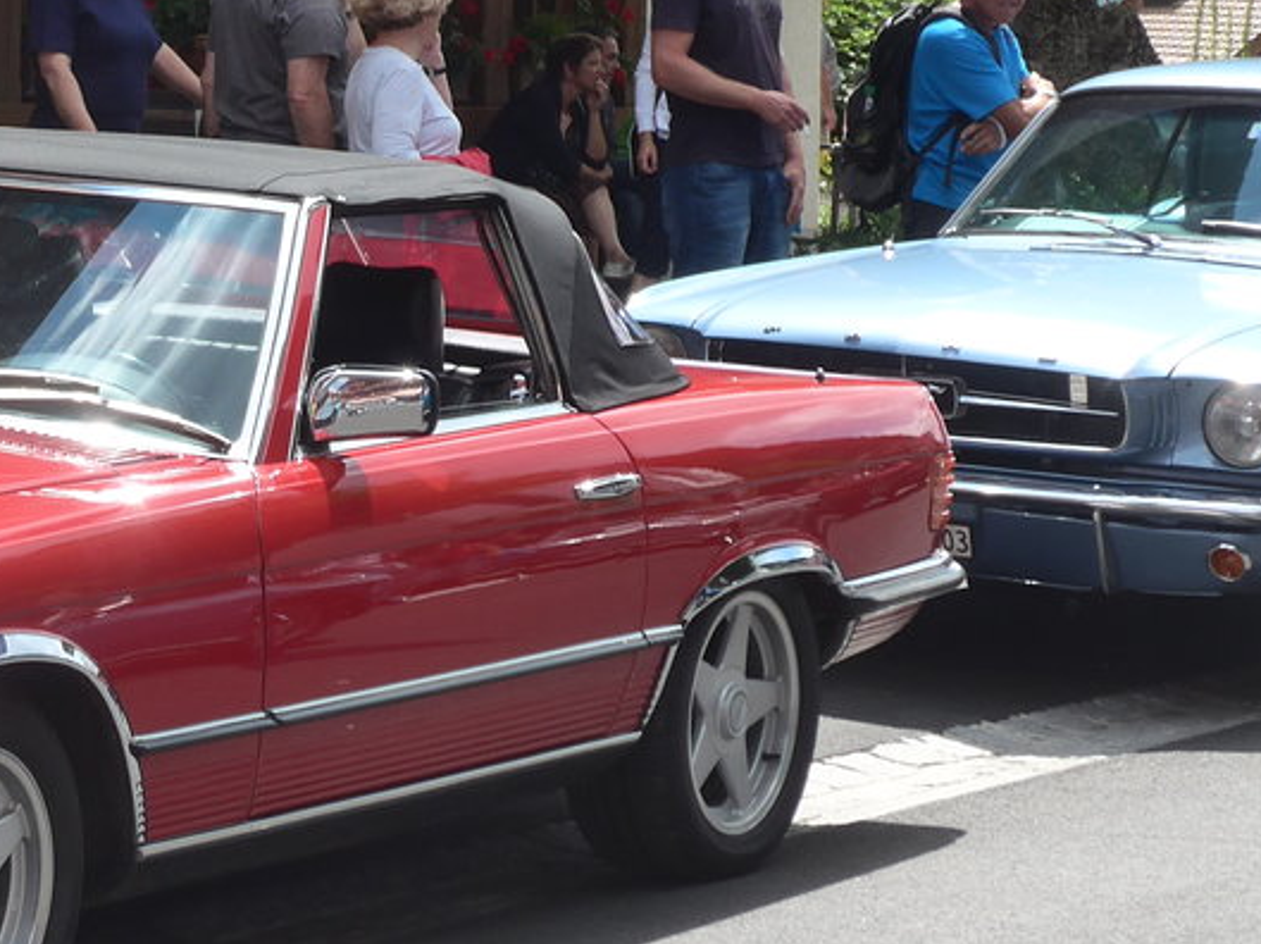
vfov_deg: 8.8
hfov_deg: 11.6
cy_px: 343
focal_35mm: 168
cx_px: -150
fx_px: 6116
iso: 125
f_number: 4.2
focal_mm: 15
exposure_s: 1/400
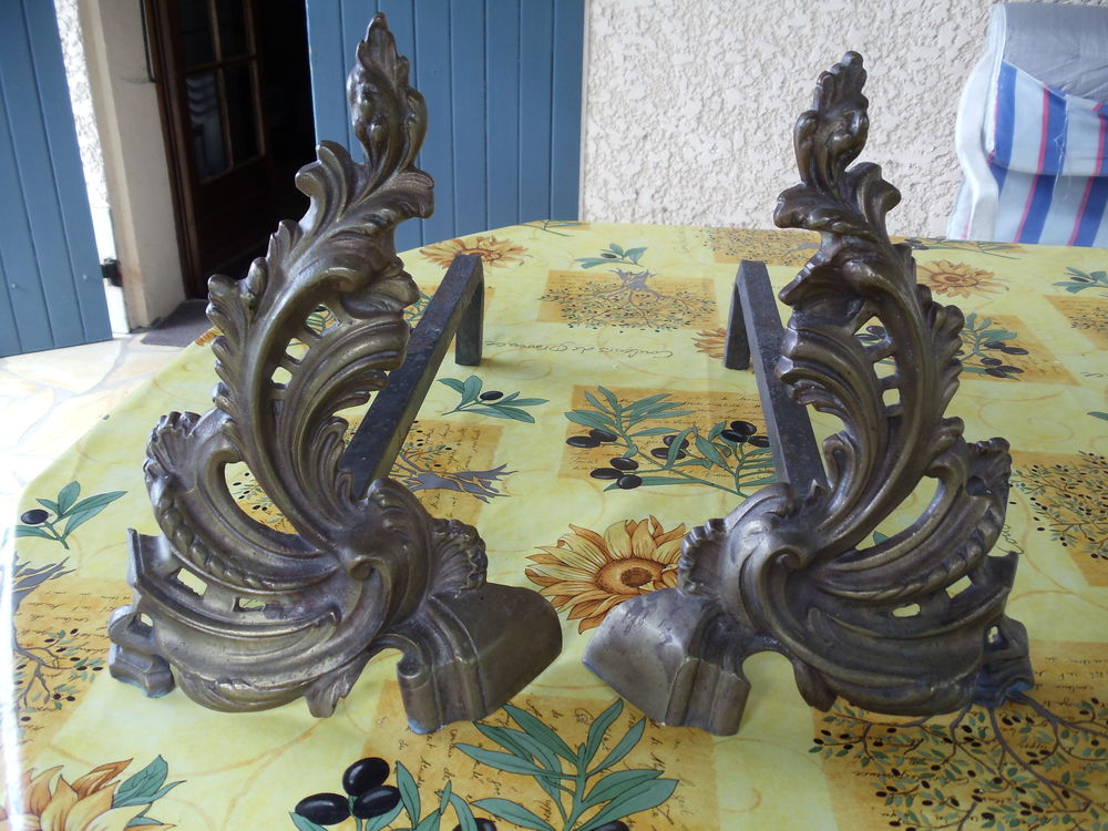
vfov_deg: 32.9
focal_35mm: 44
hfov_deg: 42.9
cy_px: 416
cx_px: 554
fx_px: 1408
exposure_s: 1/40
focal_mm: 6
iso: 100
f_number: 3.5
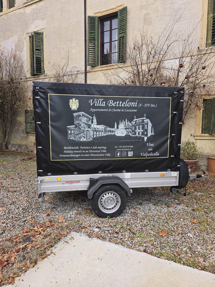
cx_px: 108
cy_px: 144
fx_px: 190
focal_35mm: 23
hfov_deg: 58.9
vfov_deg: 73.9
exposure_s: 1/50
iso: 16
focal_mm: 6.3
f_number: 1.7
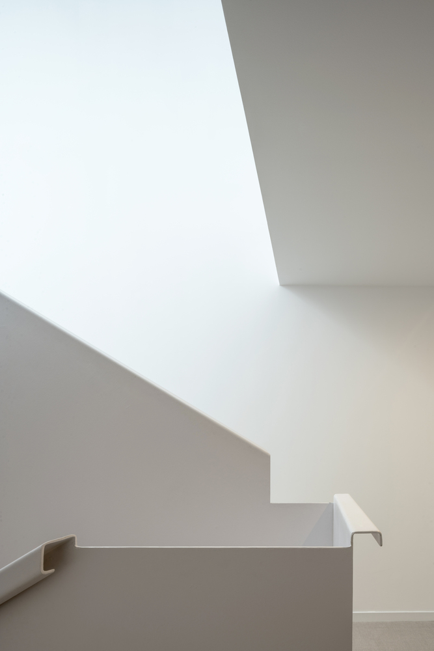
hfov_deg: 70.5
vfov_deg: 93.3
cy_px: 326
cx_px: 217
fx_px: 307
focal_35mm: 17
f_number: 20
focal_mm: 17
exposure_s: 1
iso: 50
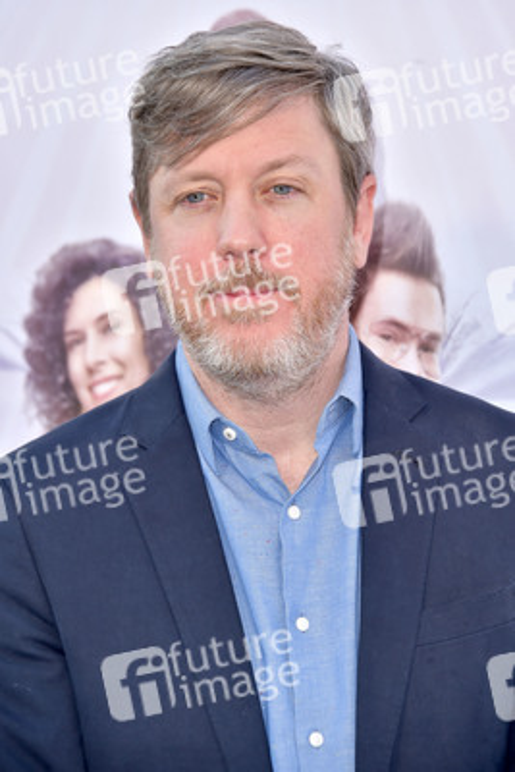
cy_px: 386
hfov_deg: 7.2
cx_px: 258
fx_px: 4073
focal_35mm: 190
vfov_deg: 10.8
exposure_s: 1/250
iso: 320
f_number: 7.1
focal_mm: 190
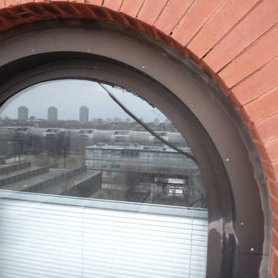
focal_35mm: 35
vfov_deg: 47.2
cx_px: 109
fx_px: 318
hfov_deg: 46.9
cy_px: 140
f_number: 4.1
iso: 200
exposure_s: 1/60
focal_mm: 5.2
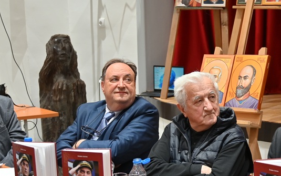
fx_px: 689
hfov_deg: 22.2
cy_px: 126
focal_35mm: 90
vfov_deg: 14.5
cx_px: 276
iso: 320
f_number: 4
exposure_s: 1/30
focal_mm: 35
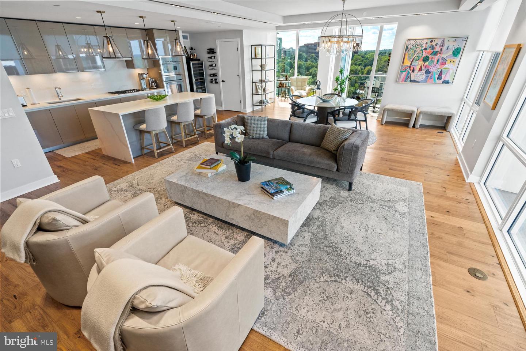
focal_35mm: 16
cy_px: 176
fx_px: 234
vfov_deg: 73.7
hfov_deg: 96.7
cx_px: 263
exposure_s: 1/30
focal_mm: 16
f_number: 8
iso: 640
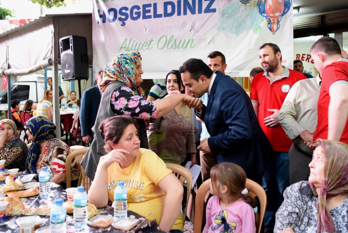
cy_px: 106
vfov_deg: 43.6
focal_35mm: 30
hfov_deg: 61.9
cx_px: 179
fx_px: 290
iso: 2000
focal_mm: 24
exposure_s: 1/100
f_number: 2.8
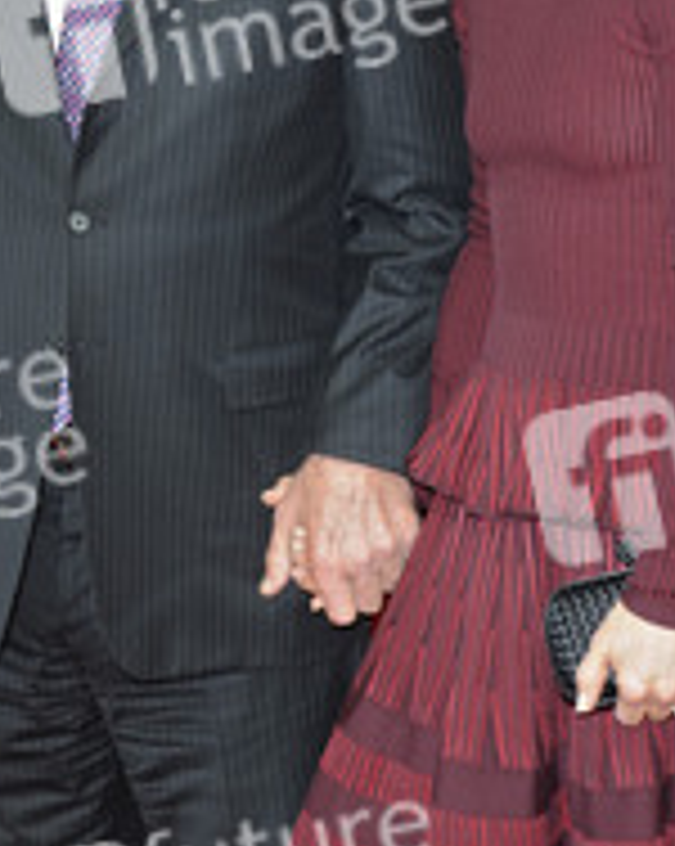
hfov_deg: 10.7
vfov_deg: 13.4
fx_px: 3602
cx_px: 349
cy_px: 234
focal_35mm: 144
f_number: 5.6
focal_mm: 72
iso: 800
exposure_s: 1/125
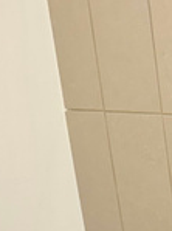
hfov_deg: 11.1
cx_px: 311
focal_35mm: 124
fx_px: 825
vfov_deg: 14.3
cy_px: 395
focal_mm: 6.76
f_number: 1.78
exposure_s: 1/120
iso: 160
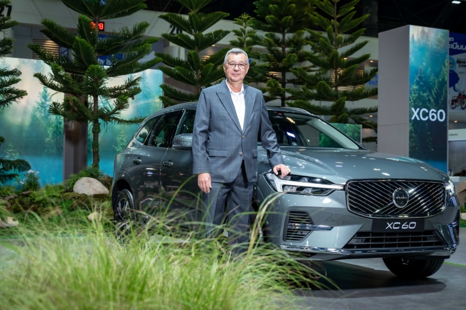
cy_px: 155
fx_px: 711
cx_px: 233
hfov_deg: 36.3
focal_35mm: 55
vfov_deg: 24.6
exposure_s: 1/160
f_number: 6.3
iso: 1250
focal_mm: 55
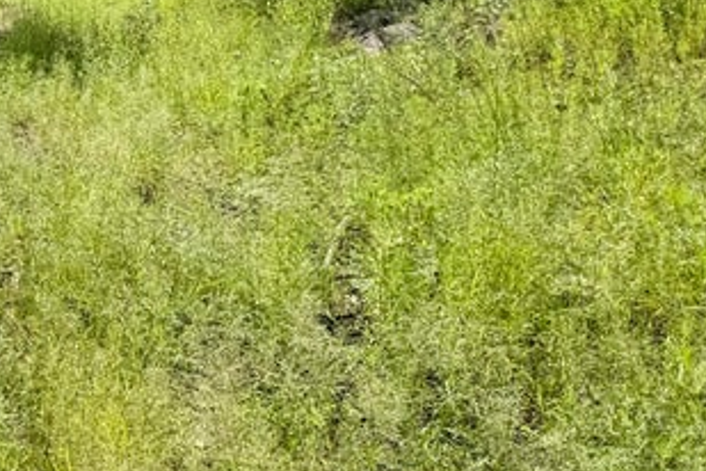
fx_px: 1353
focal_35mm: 69
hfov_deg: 25.5
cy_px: -123
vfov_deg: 18.5
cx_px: -195
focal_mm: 6.76
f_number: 1.78
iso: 80
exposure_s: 1/2710
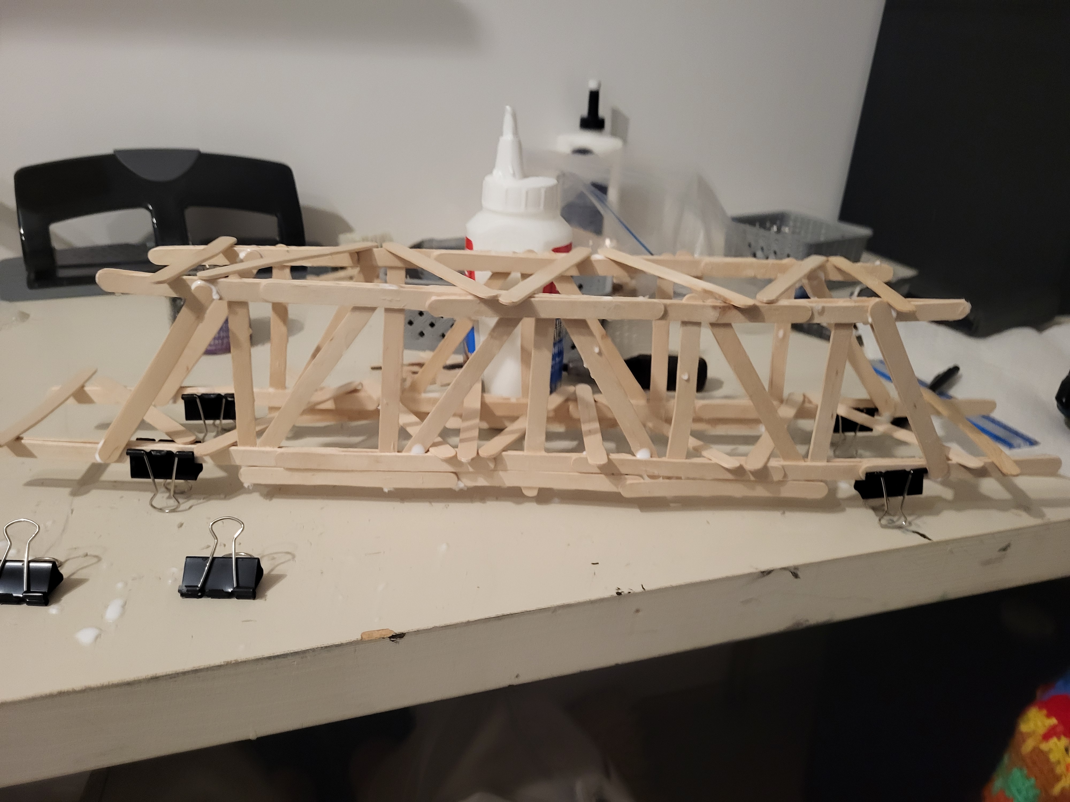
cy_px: 401
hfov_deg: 67.3
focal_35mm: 26
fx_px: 804
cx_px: 535
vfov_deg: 53.1
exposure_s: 1/40
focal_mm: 5.4
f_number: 1.8
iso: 400
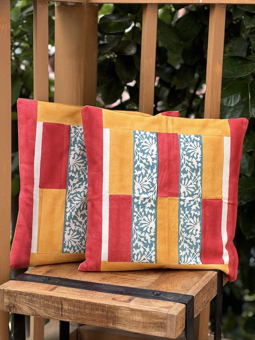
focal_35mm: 77
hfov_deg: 19.1
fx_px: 757
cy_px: 170
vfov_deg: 25.3
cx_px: 128
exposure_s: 1/99
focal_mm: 9
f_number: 2.8
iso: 50
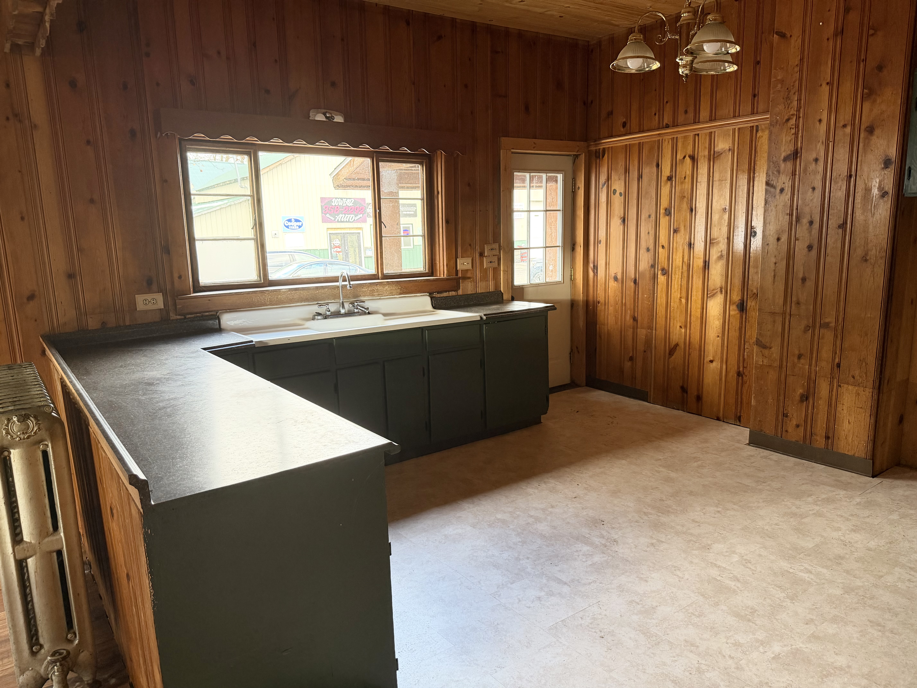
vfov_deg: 56.8
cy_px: 344
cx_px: 458
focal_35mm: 24
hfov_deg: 71.6
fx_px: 636
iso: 320
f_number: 1.78
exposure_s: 1/60
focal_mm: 6.76
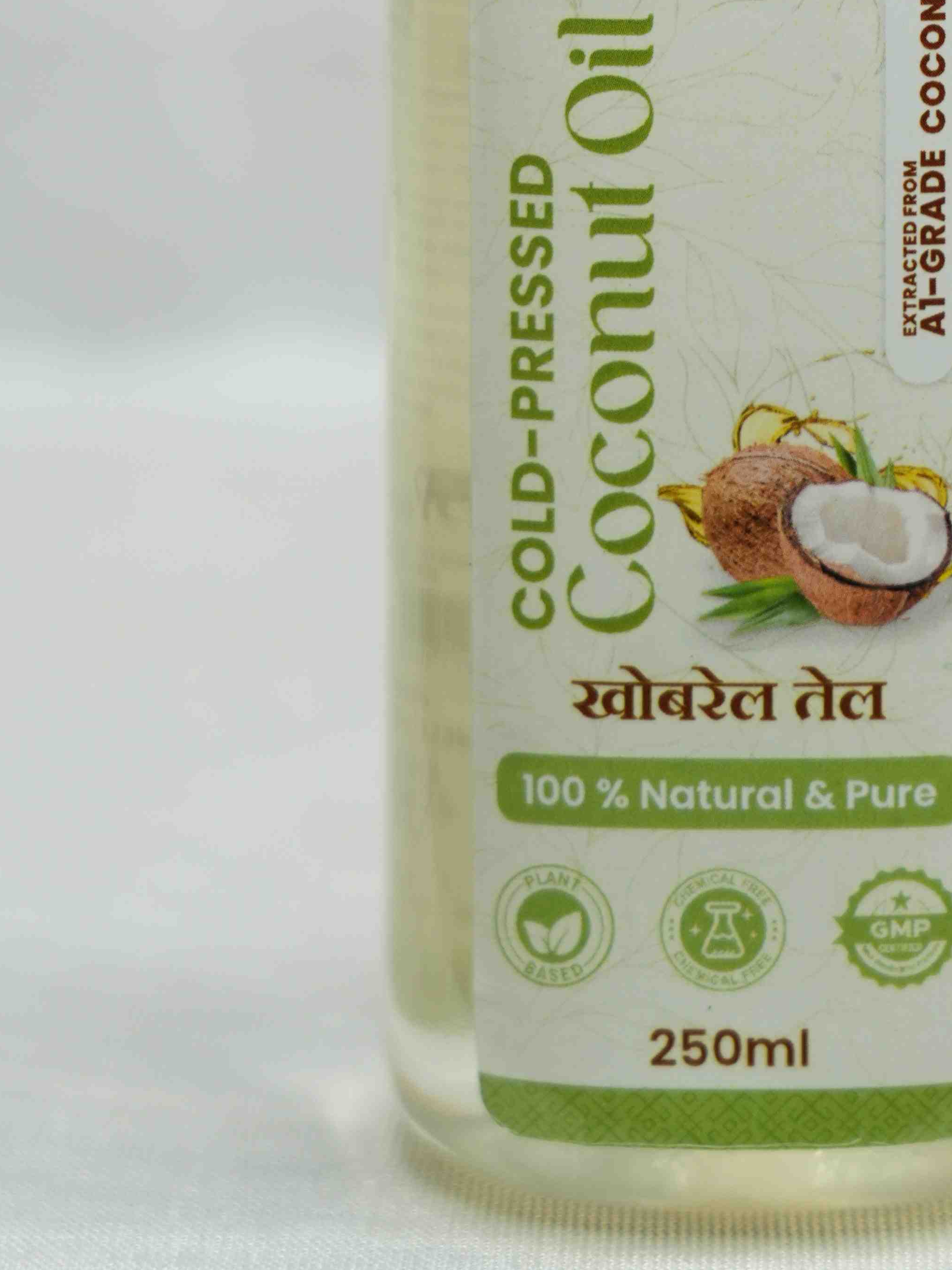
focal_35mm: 233
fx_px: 8543
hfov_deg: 6.4
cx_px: 737
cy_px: -341
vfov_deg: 8.4
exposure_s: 1/60
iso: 250
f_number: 5.6
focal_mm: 94
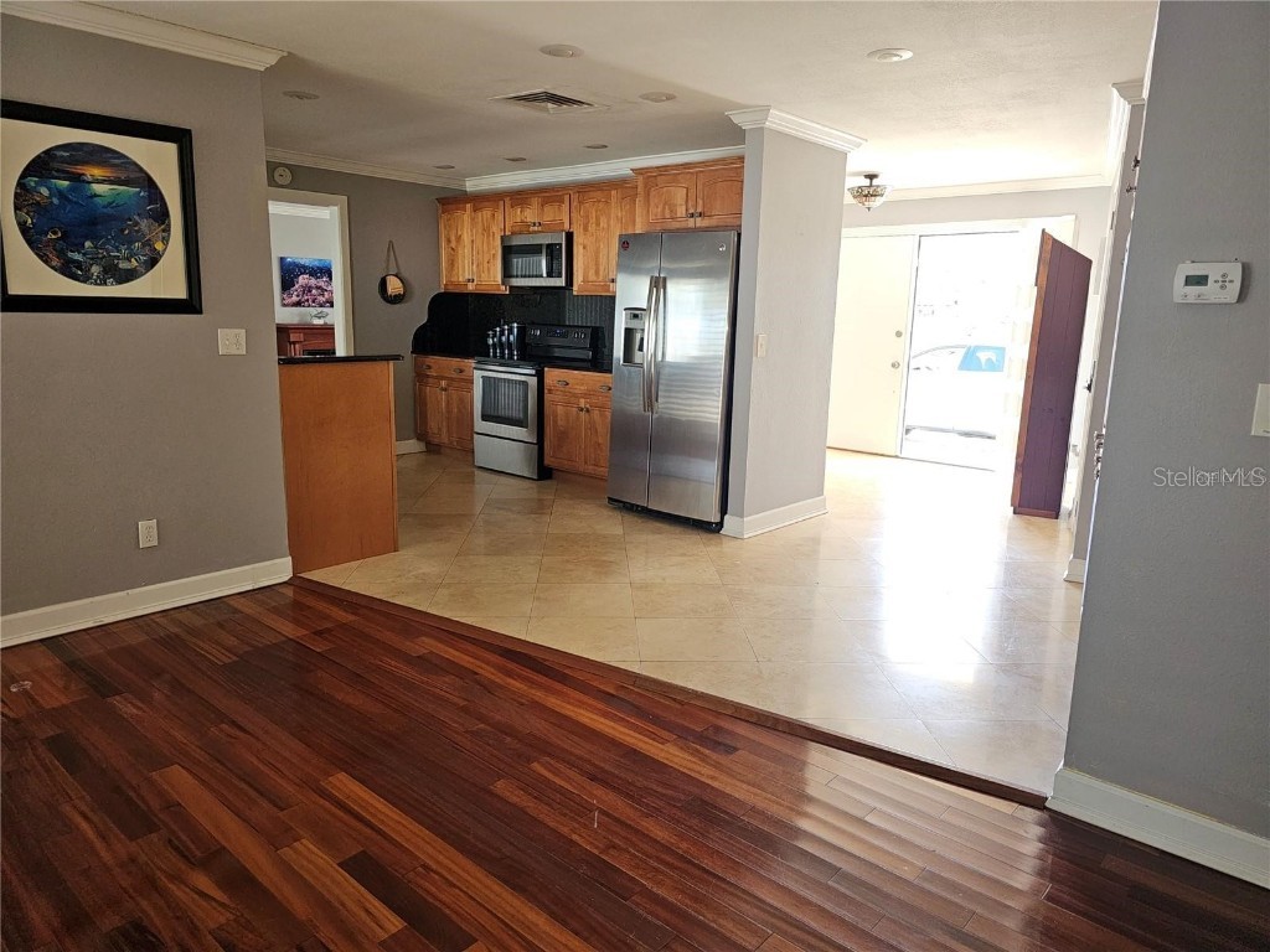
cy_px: 476
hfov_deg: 73.9
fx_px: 844
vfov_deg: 58.9
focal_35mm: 23
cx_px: 635
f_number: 1.7
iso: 100
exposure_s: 1/60
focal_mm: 6.3
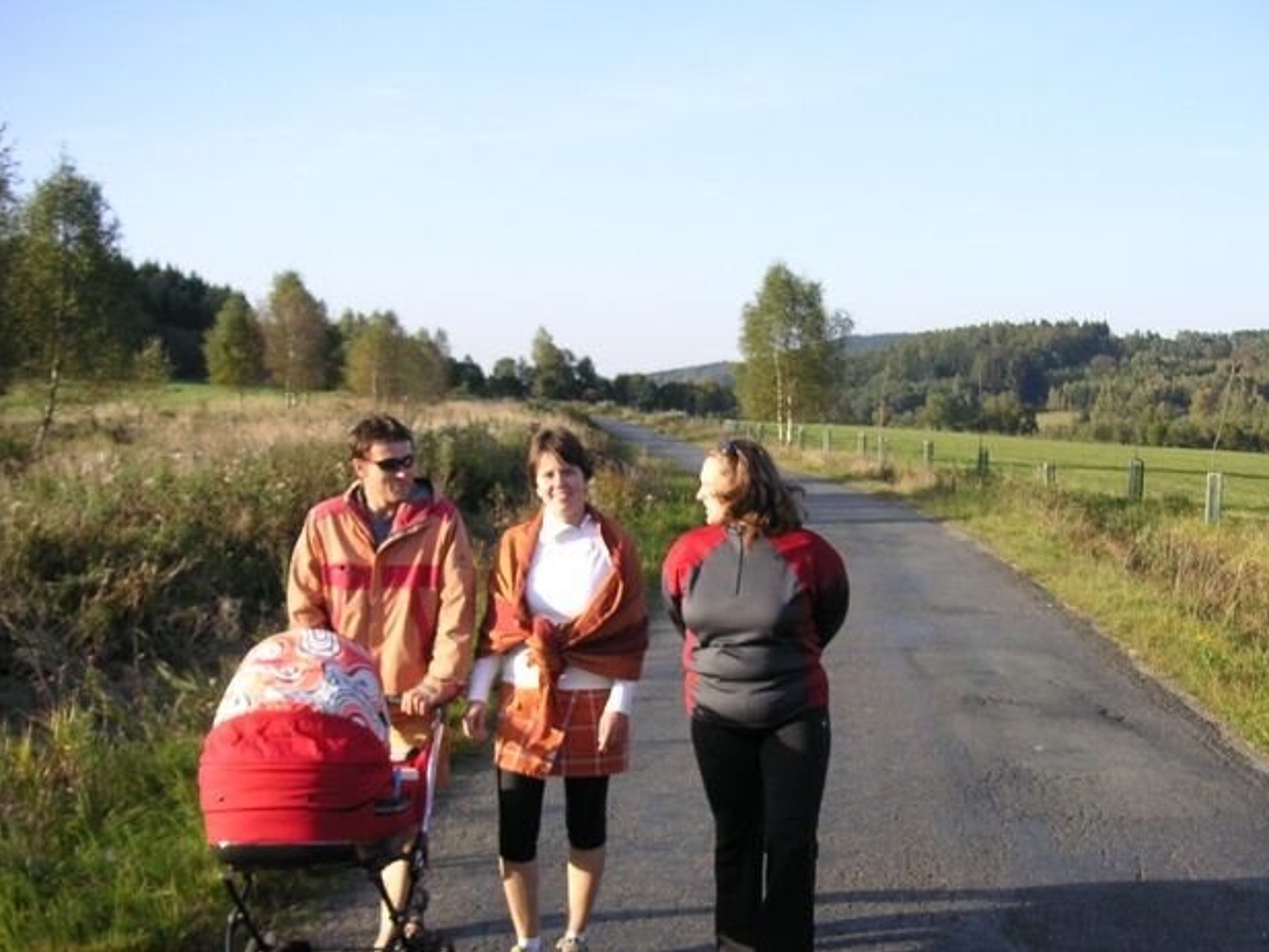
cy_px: 615
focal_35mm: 48
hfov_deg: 39.5
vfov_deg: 30.1
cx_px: 769
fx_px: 1760
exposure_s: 1/350
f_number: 2.8
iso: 50
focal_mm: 6.1
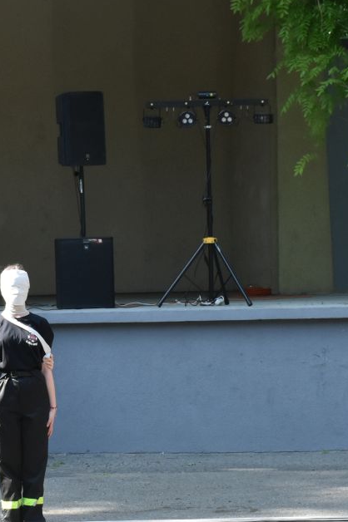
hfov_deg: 8.9
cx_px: 90
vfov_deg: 13.4
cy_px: 315
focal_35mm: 153
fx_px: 2221
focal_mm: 40
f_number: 8
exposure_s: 1/400
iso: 800
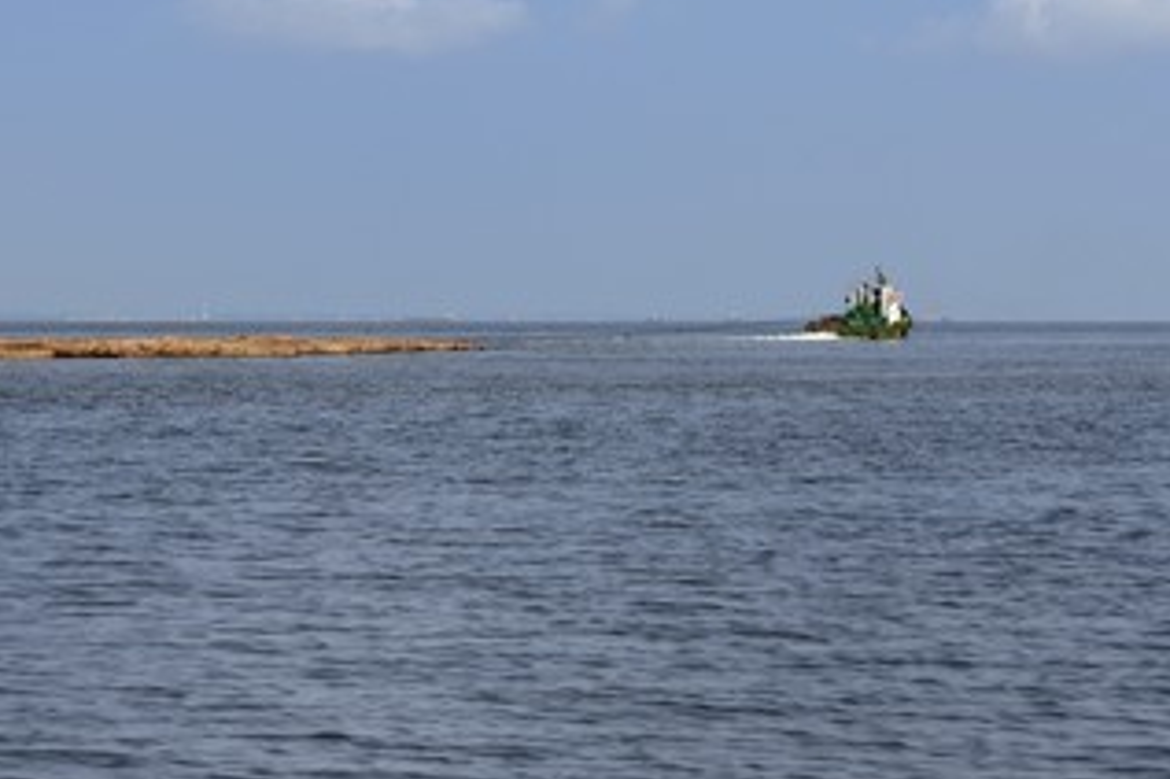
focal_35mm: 114
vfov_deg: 12.0
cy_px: 395
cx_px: 476
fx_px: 3703
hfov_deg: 17.9
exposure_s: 1/1250
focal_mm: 86
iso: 400
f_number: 8
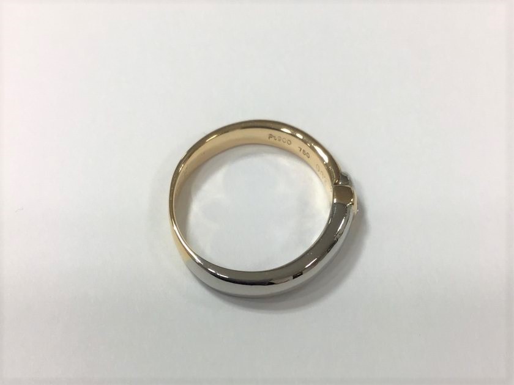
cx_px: 257
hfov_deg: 58.4
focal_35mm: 31
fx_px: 460
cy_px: 192
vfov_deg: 45.4
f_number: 2.4
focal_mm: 3.3
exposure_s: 1/60
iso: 32
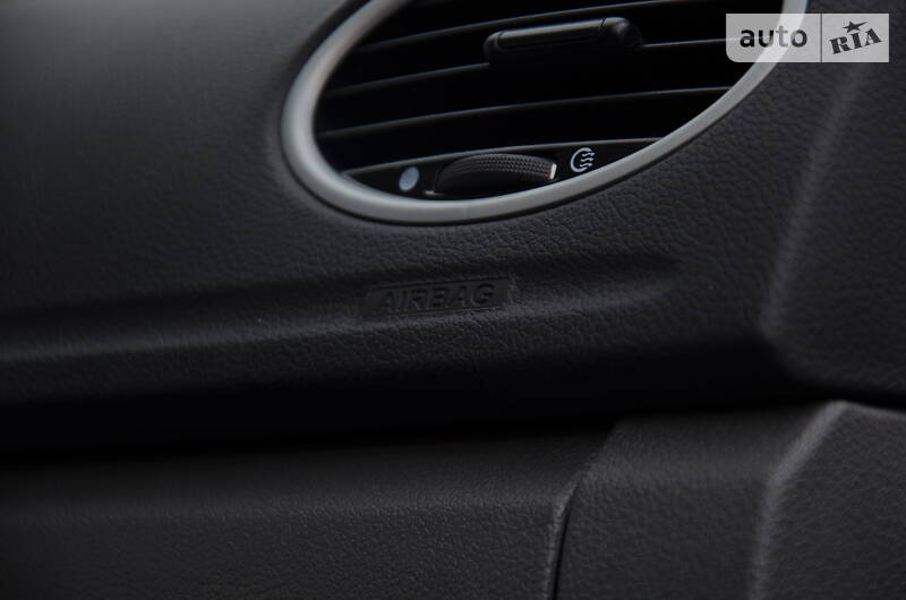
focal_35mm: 158
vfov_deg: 8.7
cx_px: 453
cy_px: 300
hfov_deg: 13.1
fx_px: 3956
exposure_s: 1/30
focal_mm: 105
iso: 200
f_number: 5.6
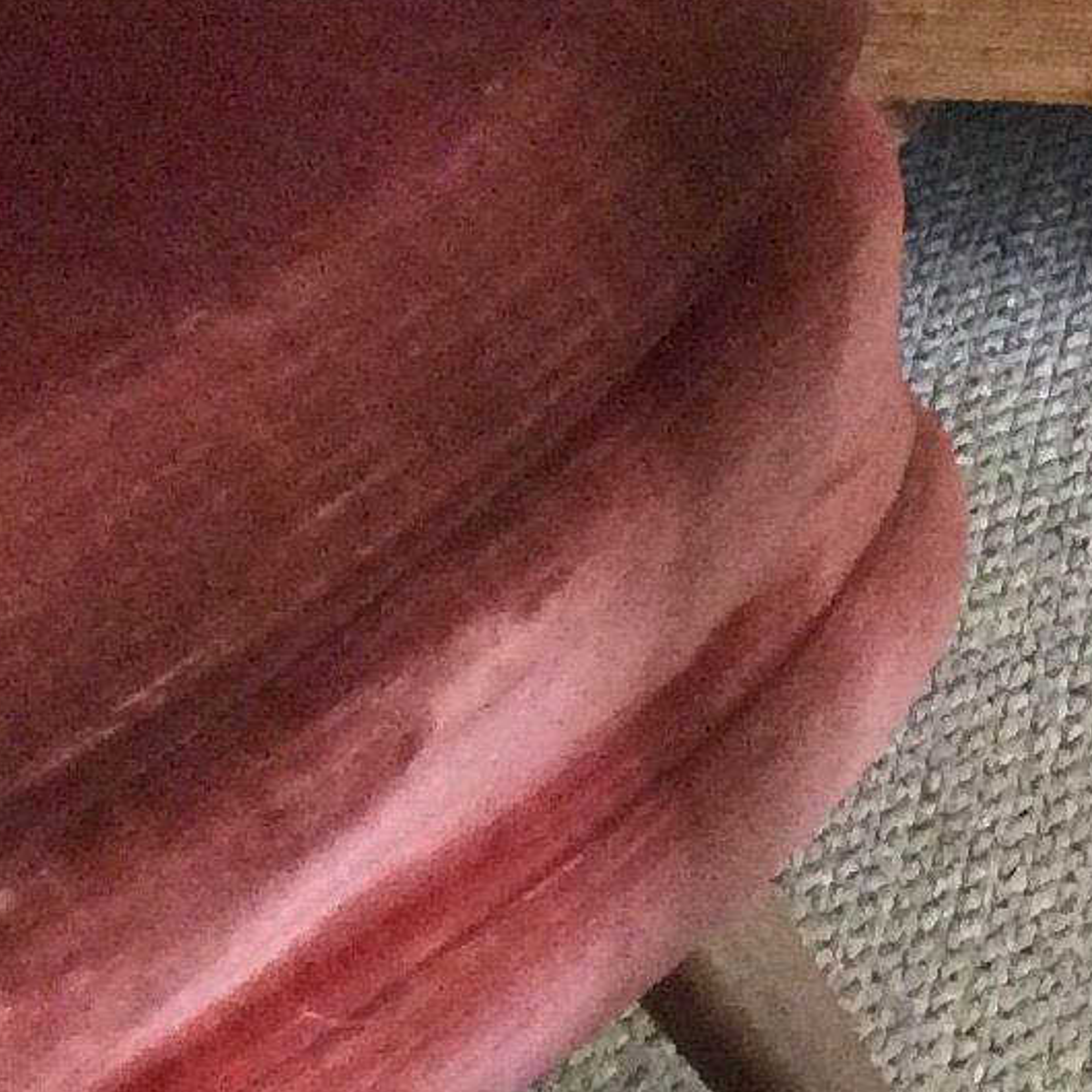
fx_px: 4925
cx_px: 2143
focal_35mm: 138
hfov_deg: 11.5
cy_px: 1389
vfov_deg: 12.3
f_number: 2.4
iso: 250
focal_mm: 3.3
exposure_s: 1/20
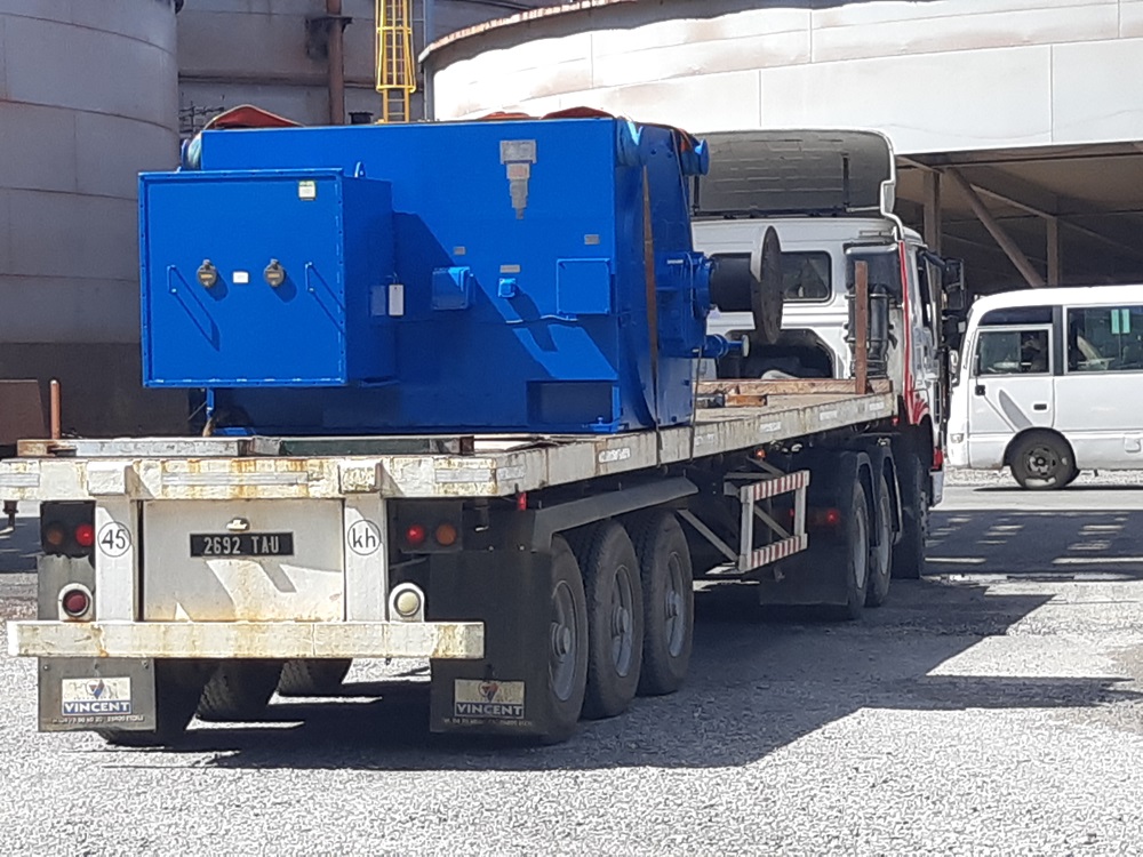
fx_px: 859
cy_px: 428
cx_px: 572
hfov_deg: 67.3
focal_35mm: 26
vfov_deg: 53.1
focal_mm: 3.93
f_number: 1.7
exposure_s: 1/1111
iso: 40
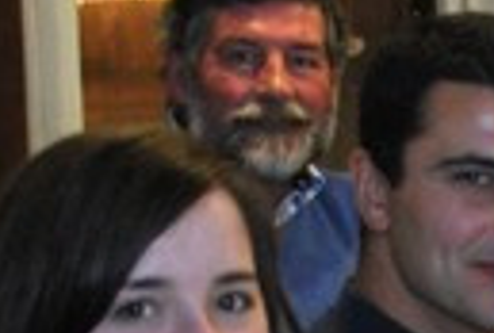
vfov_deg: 4.6
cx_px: 1336
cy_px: 521
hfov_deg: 6.4
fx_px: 4137
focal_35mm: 300
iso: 400
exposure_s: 1/13
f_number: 4.5
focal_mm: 29
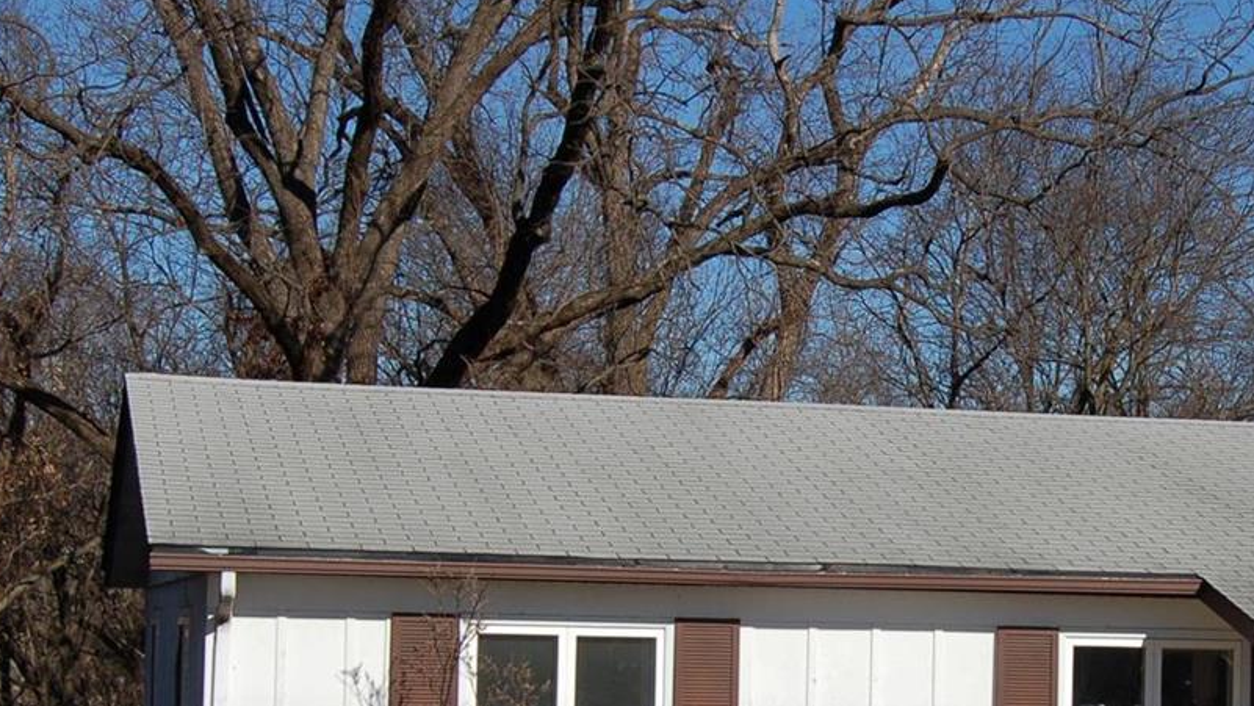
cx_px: 878
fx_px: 3126
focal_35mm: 94
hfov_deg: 22.5
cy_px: 572
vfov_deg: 12.8
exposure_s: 1/500
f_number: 11
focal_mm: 30
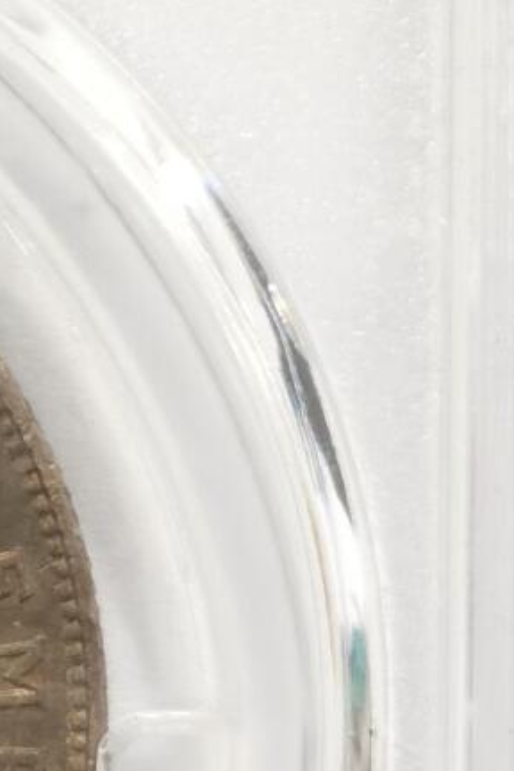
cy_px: 262
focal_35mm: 234
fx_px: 5011
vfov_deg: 8.8
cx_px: -571
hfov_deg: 5.7
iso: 160
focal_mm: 5.56
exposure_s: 1/100
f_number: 16
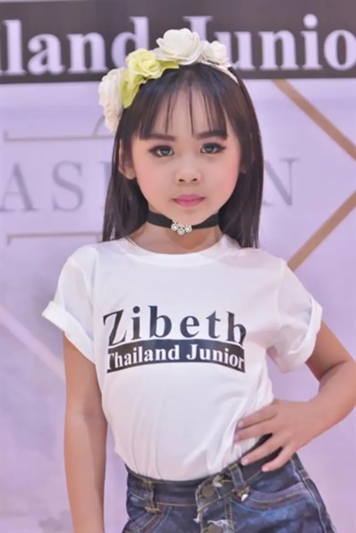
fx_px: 2114
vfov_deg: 14.4
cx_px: 178
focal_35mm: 142
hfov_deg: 9.6
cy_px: 266
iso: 2000
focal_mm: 95
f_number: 4
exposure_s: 1/125
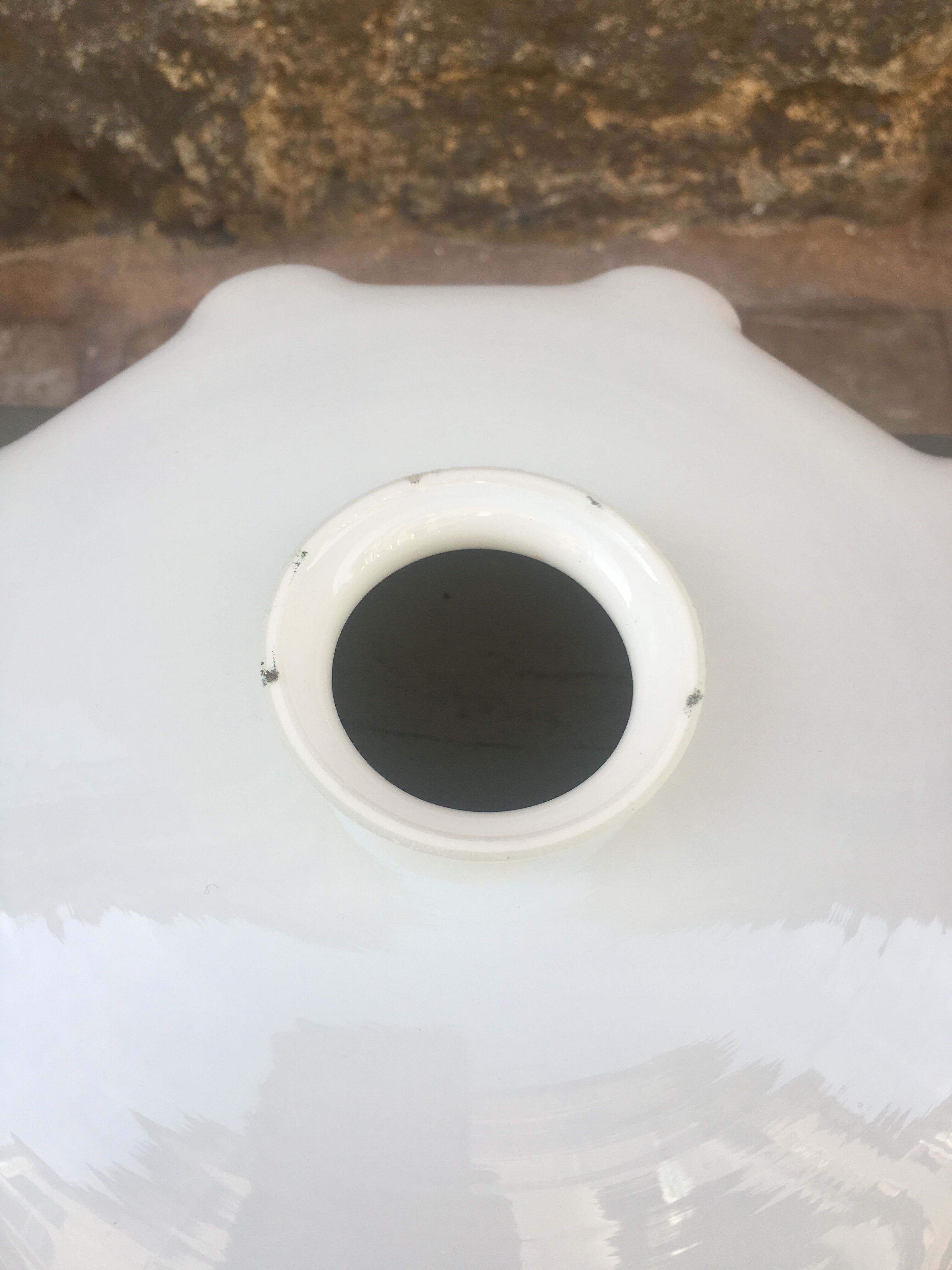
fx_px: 1063
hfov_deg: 48.2
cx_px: 476
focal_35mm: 29
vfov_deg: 61.7
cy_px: 635
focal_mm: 4.15
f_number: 2.2
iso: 25
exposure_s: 1/274
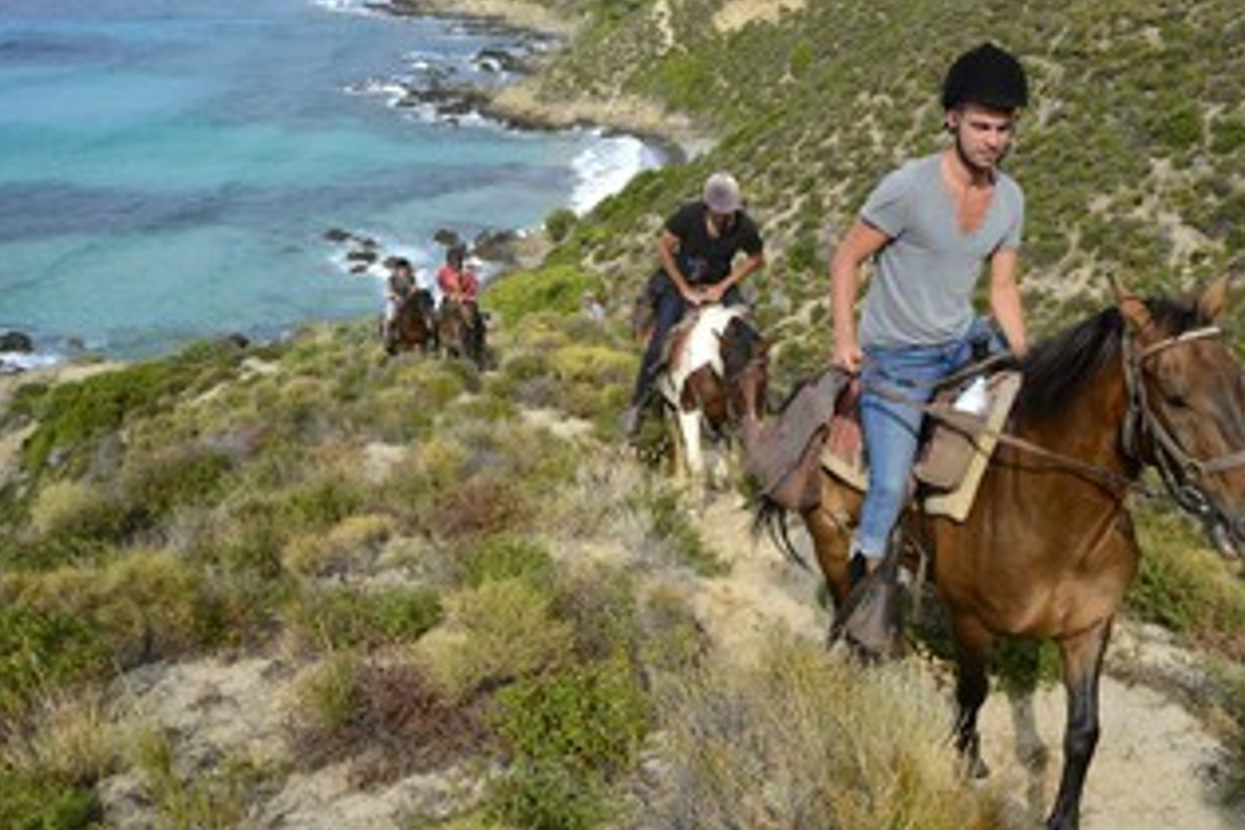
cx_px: 723
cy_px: 395
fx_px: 1107
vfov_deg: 41.1
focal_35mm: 32
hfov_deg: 58.4
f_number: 9
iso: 400
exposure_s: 1/640
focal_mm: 24
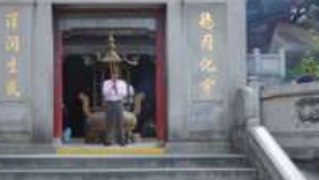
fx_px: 485
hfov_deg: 36.1
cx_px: 108
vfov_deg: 21.0
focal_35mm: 57
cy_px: 111
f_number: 5
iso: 200
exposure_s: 1/160
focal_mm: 15
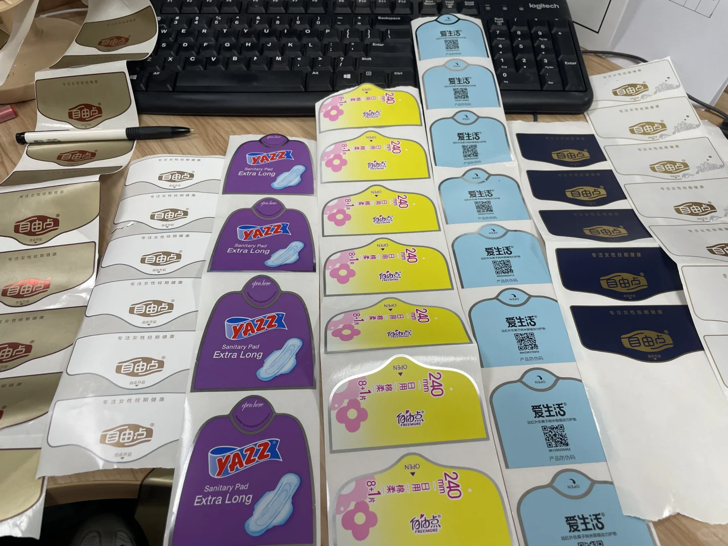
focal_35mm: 26
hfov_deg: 67.3
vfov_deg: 53.1
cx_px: 364
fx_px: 547
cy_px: 273
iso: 100
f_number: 1.6
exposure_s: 1/100
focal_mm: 4.2
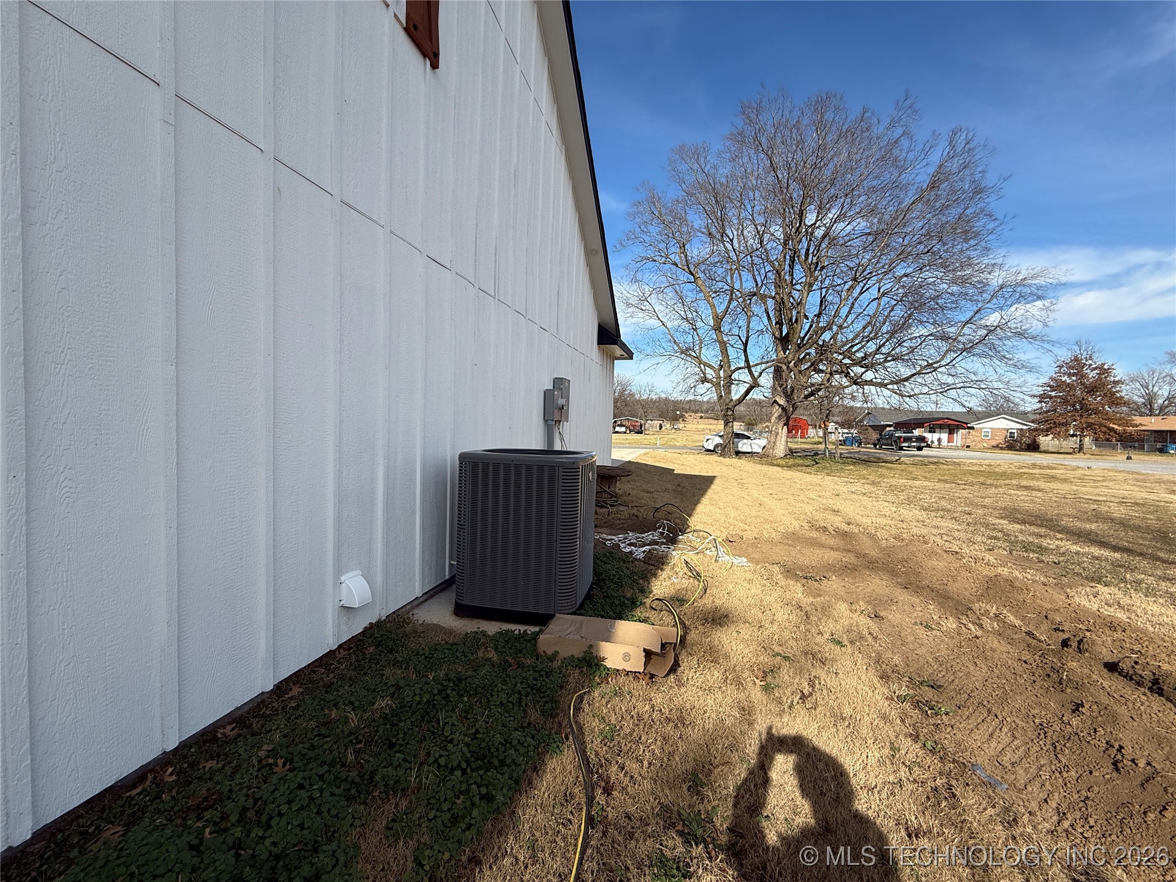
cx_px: 588
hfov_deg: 102.1
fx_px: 476
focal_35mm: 14
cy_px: 441
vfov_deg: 85.7
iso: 50
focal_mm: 2.22
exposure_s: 1/1848
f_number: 2.2
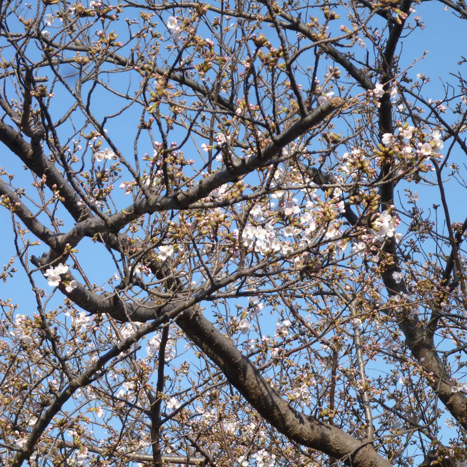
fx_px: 1771
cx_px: 284
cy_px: 234
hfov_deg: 15.0
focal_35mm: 116
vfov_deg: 15.0
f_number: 5.7
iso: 80
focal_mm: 17.4
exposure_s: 1/160
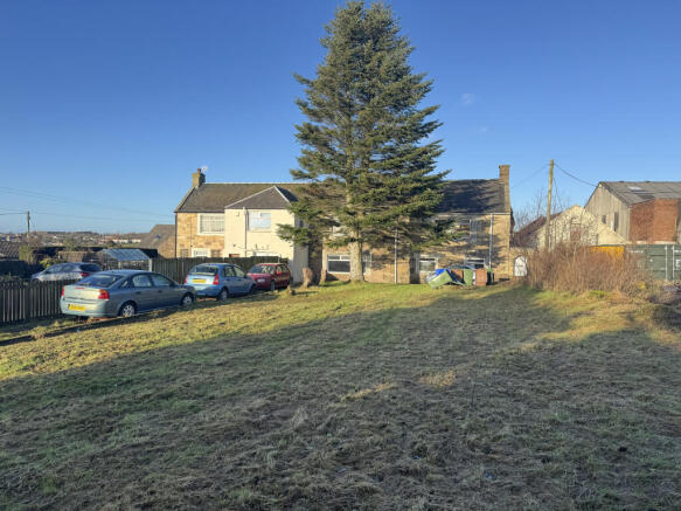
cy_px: 256
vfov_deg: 56.8
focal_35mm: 24
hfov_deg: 71.6
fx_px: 472
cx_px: 340
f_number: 1.78
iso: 80
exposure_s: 1/1026
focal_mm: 6.76
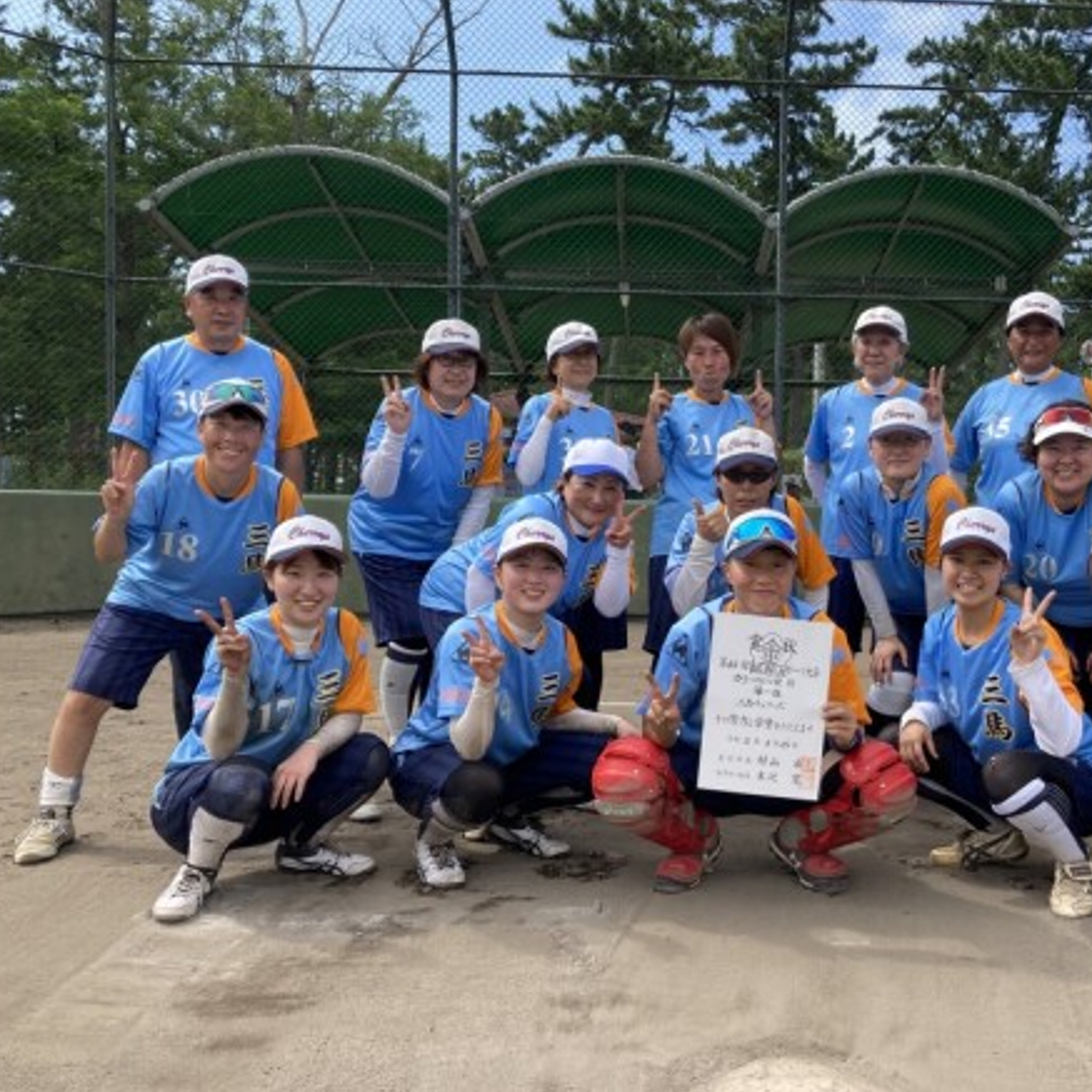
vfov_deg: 48.4
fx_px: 1213
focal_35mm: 34
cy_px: 557
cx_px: 720
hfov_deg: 47.7
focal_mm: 3.99
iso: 20
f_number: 1.8
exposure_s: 1/1000
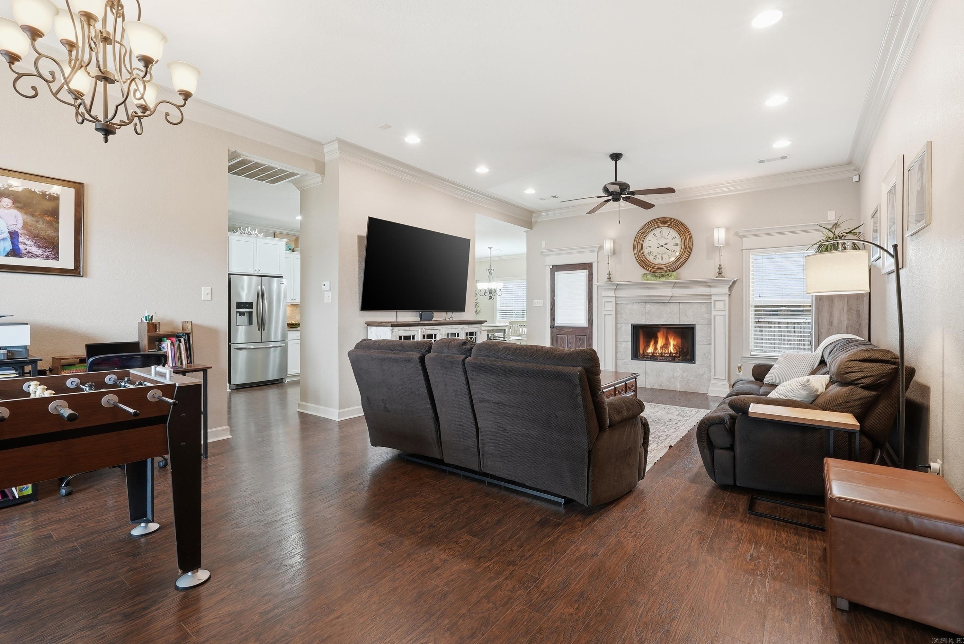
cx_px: 482
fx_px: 429
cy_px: 322
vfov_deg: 73.8
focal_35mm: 16
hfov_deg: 96.7
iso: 250
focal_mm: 16
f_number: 9
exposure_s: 1/10
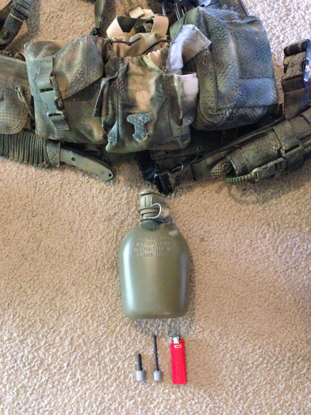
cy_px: 208
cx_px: 156
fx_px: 395
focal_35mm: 33
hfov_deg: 42.9
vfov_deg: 55.4
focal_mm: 4.12
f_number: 2.4
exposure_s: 1/15
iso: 800
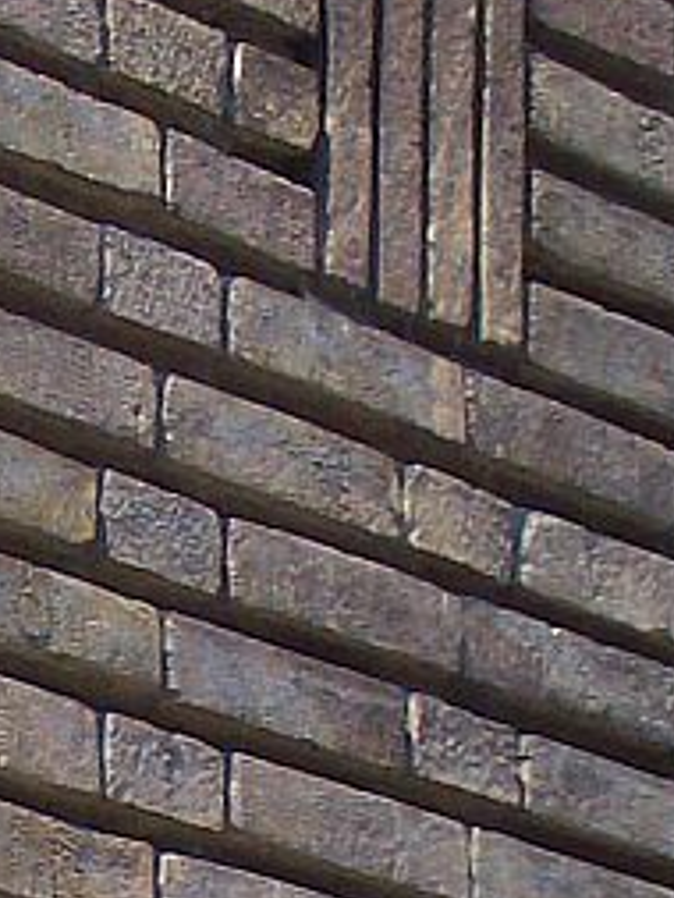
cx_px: -926
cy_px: 1244
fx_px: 11309
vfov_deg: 4.5
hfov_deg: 3.4
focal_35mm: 436
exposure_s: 1/308
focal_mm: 18
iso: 100
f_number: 4.8
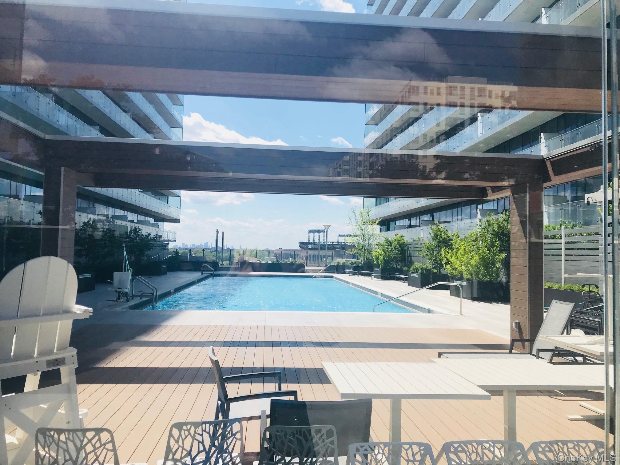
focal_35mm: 28
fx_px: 502
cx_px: 310
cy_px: 232
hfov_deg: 63.4
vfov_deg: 49.7
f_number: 1.8
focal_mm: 3.99
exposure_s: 1/3546
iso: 20
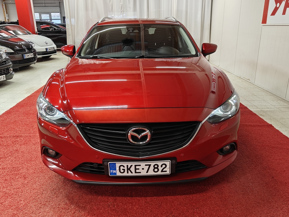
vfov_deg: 48.2
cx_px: 144
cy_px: 108
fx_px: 242
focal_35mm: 29
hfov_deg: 61.7
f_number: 1.8
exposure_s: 1/59
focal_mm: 5.59
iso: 64
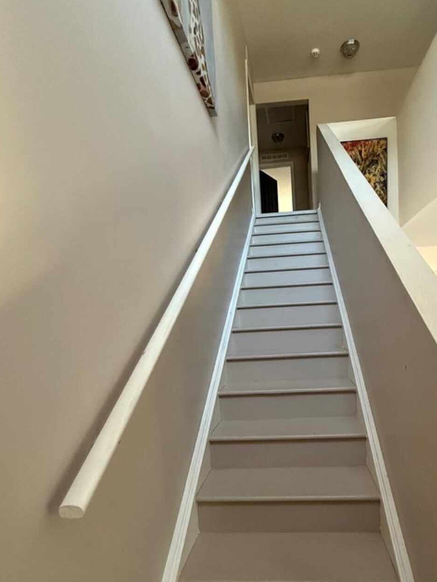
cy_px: 343
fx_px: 320
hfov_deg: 67.5
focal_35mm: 19
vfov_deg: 83.8
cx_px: 276
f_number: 2.2
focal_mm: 2.22
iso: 800
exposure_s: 1/60
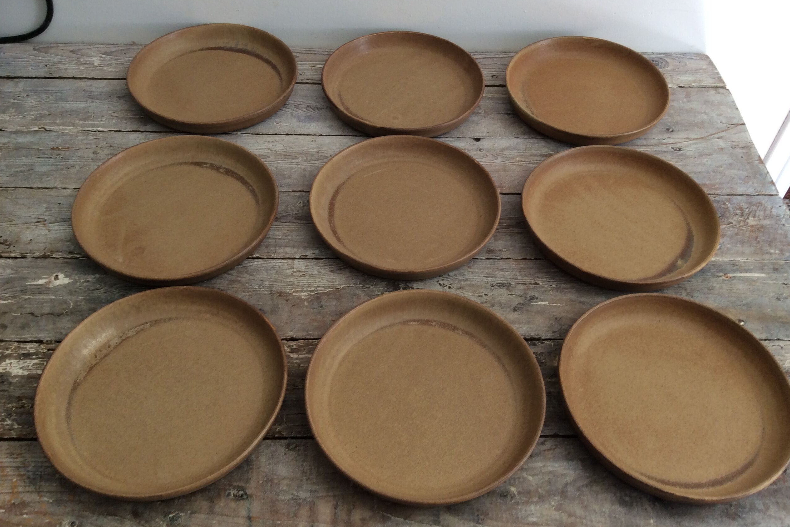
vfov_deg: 38.8
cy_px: 238
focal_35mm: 34
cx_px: 402
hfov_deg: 55.8
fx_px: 746
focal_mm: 3.3
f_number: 2.4
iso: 50
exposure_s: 1/25
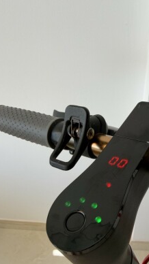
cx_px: 110
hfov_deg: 36.9
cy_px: 151
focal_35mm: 31
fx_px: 218
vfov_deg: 62.4
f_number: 2.2
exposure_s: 1/234
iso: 40
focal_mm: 2.22
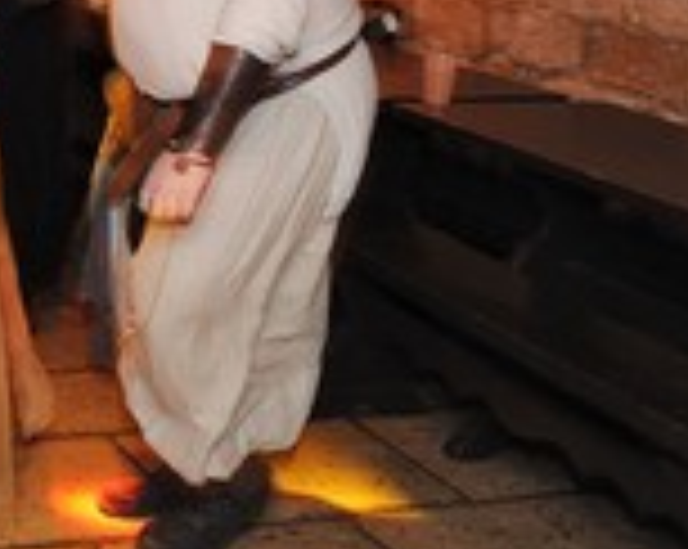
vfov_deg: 24.1
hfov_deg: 26.2
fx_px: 1261
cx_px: -198
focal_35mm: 62
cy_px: 99
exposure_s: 1/8
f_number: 5
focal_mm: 24
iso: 1600
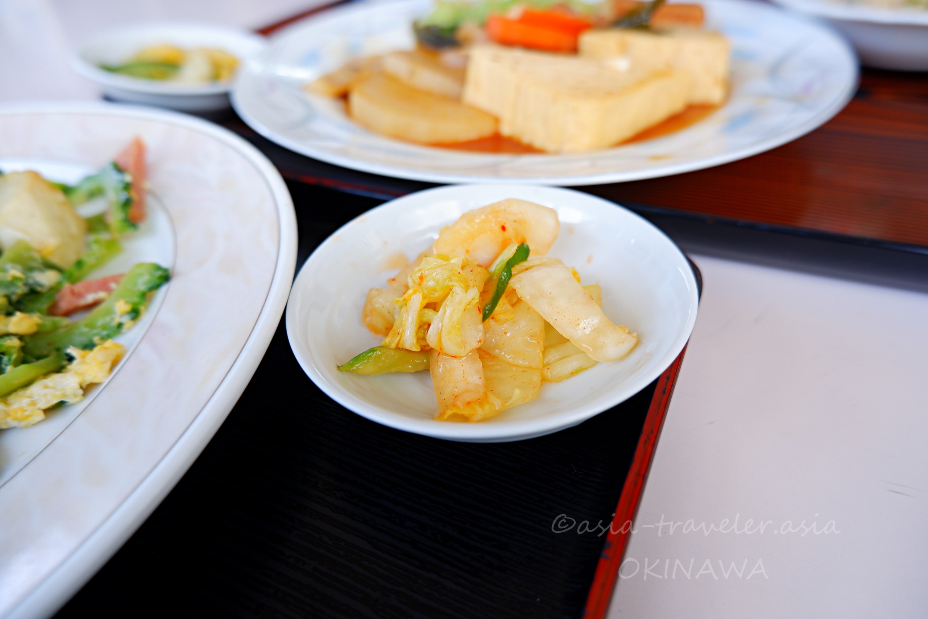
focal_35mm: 23
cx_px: 464
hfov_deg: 76.1
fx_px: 593
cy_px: 310
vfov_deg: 55.1
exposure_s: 1/42
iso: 200
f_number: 3.5
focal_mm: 15
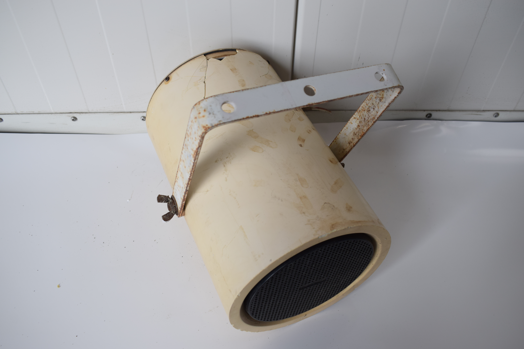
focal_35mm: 33
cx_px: 262
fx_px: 480
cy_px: 174
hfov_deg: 57.2
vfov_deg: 40.0
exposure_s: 1/200
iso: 400
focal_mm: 22
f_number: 7.1
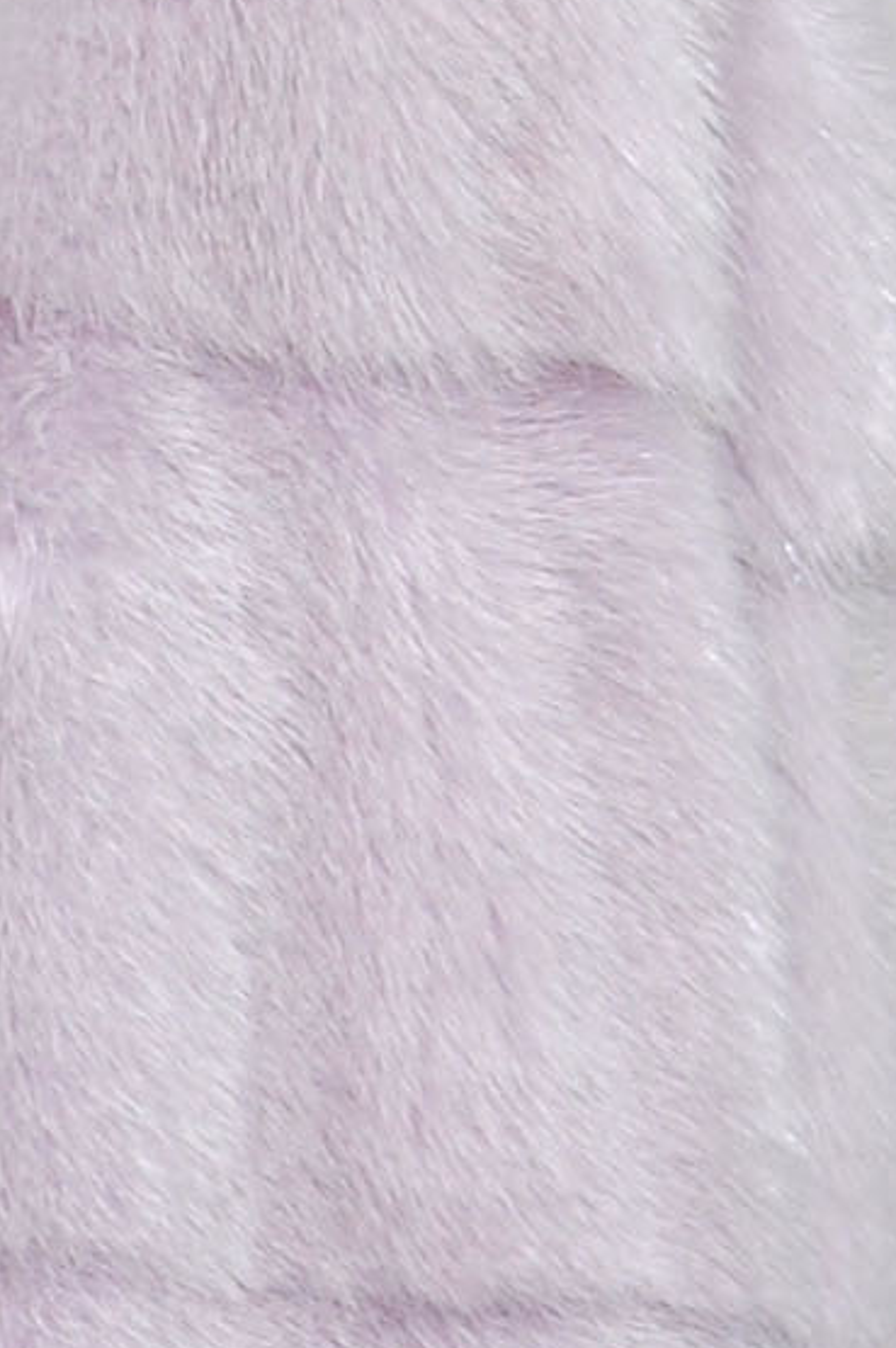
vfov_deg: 6.7
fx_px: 11557
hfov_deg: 4.4
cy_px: 935
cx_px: -374
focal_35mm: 309
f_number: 4.8
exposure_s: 1/60
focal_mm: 38
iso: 400
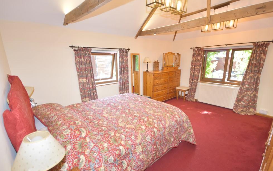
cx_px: 138
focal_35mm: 16
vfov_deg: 71.1
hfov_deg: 97.8
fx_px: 119
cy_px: 93
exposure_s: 1/60
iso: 500
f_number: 4
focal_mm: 10
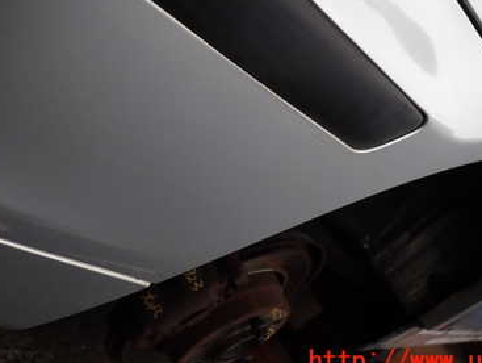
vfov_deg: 29.2
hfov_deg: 38.8
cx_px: 211
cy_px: 83
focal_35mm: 49
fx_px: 683
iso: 100
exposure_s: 1/100
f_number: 3.2
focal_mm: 5.4
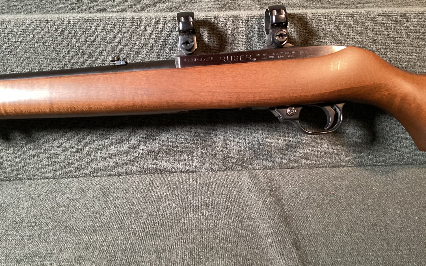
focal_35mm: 33
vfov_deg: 38.3
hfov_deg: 58.1
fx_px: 383
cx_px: 213
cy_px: 127
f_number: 2.4
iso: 320
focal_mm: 3.3
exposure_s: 1/33
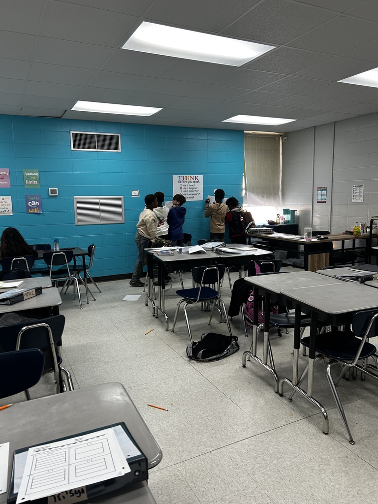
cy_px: 252
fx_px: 379
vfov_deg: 67.3
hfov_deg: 53.1
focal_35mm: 26
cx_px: 189
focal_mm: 5.7
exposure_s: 1/60
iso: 100
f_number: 1.5
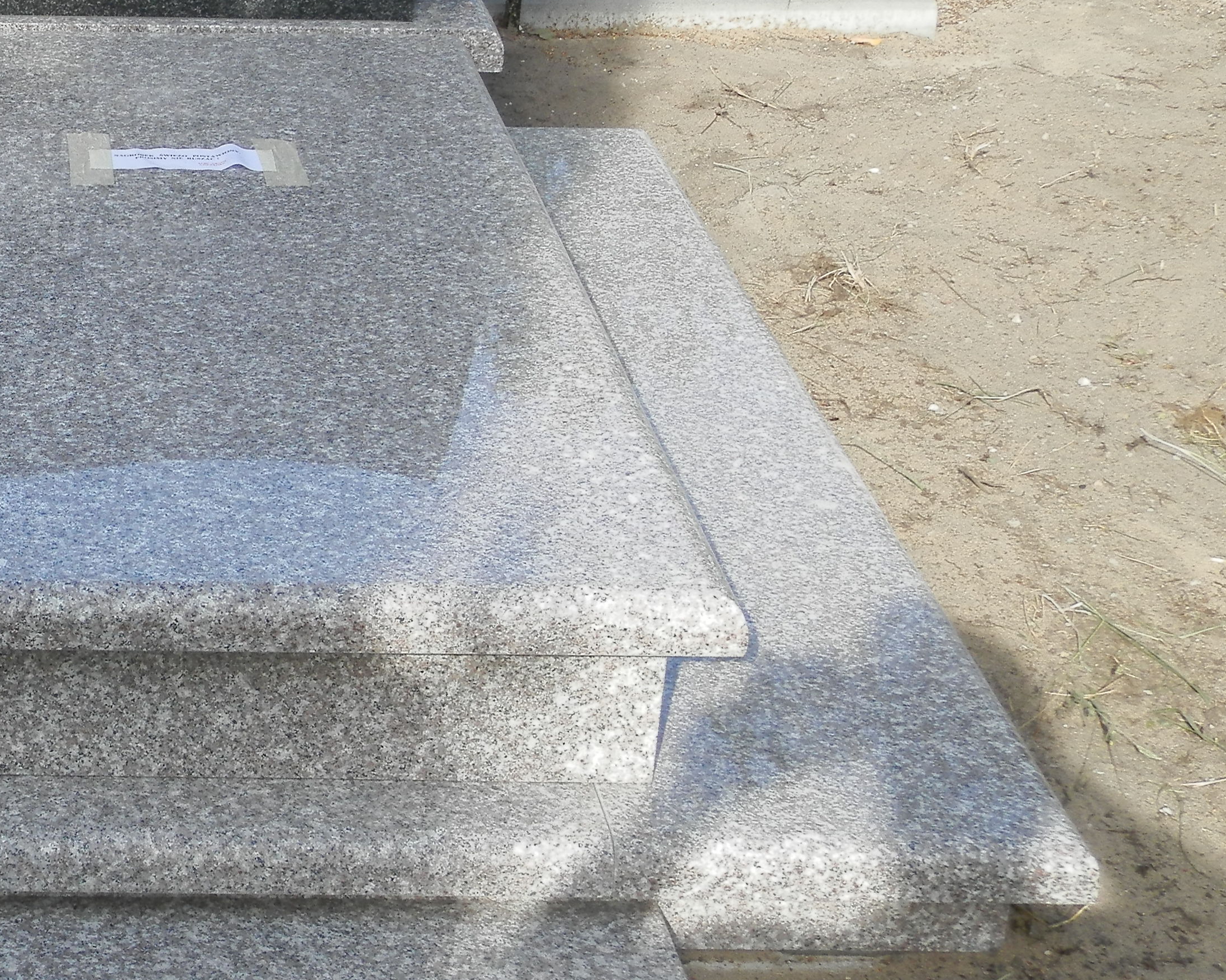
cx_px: -22
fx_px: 2975
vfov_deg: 18.7
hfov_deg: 22.3
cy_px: 367
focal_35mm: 82
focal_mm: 7.2
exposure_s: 1/250
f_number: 3.5
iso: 80
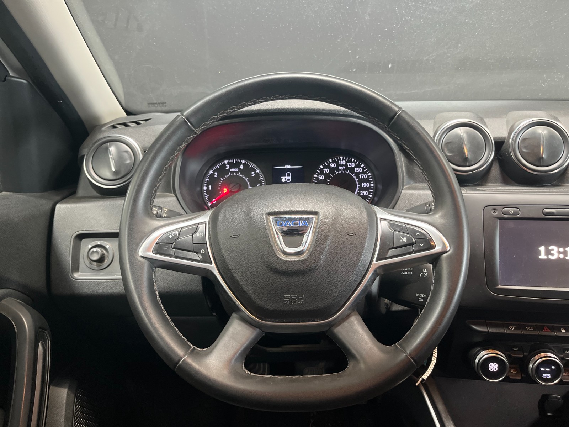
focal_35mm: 26
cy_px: 214
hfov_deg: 67.3
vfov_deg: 53.1
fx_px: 427
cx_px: 284
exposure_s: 1/33
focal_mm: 5.1
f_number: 1.6
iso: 400
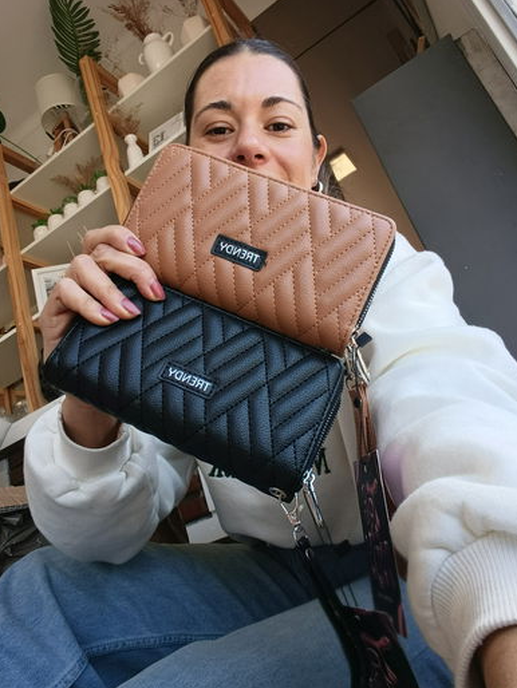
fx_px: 557
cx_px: 258
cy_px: 341
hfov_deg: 49.8
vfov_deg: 63.4
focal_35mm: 28
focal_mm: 2.59
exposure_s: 1/100
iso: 86
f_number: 2.2
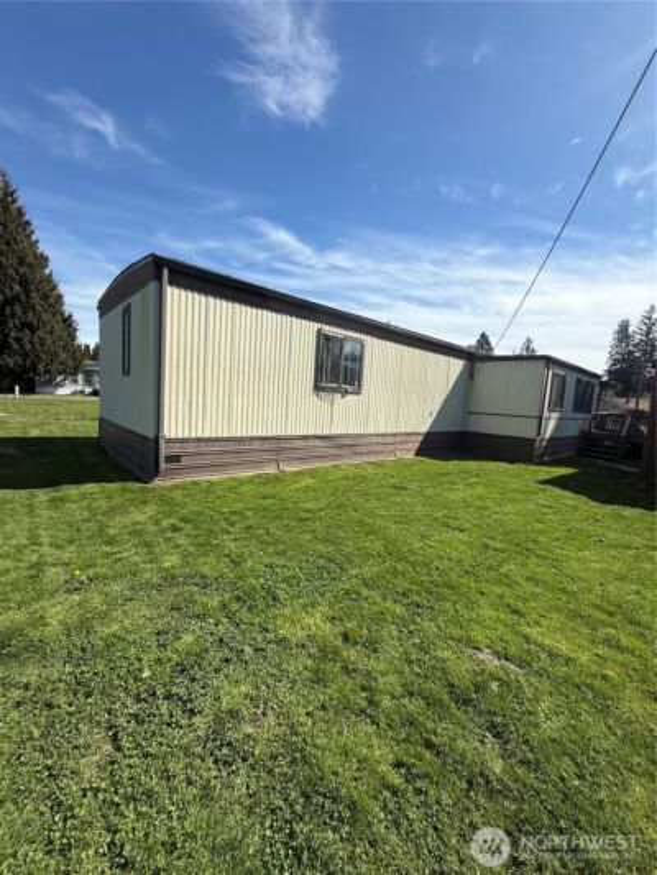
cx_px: 328
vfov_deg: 102.1
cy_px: 438
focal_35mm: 14
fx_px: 354
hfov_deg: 85.7
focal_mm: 2.22
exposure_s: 1/2506
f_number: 2.2
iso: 50
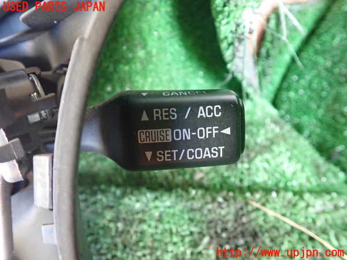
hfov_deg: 60.0
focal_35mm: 30
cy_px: 130
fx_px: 301
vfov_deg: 46.8
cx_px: 174
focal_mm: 5.4
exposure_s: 1/30
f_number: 2.3
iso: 500
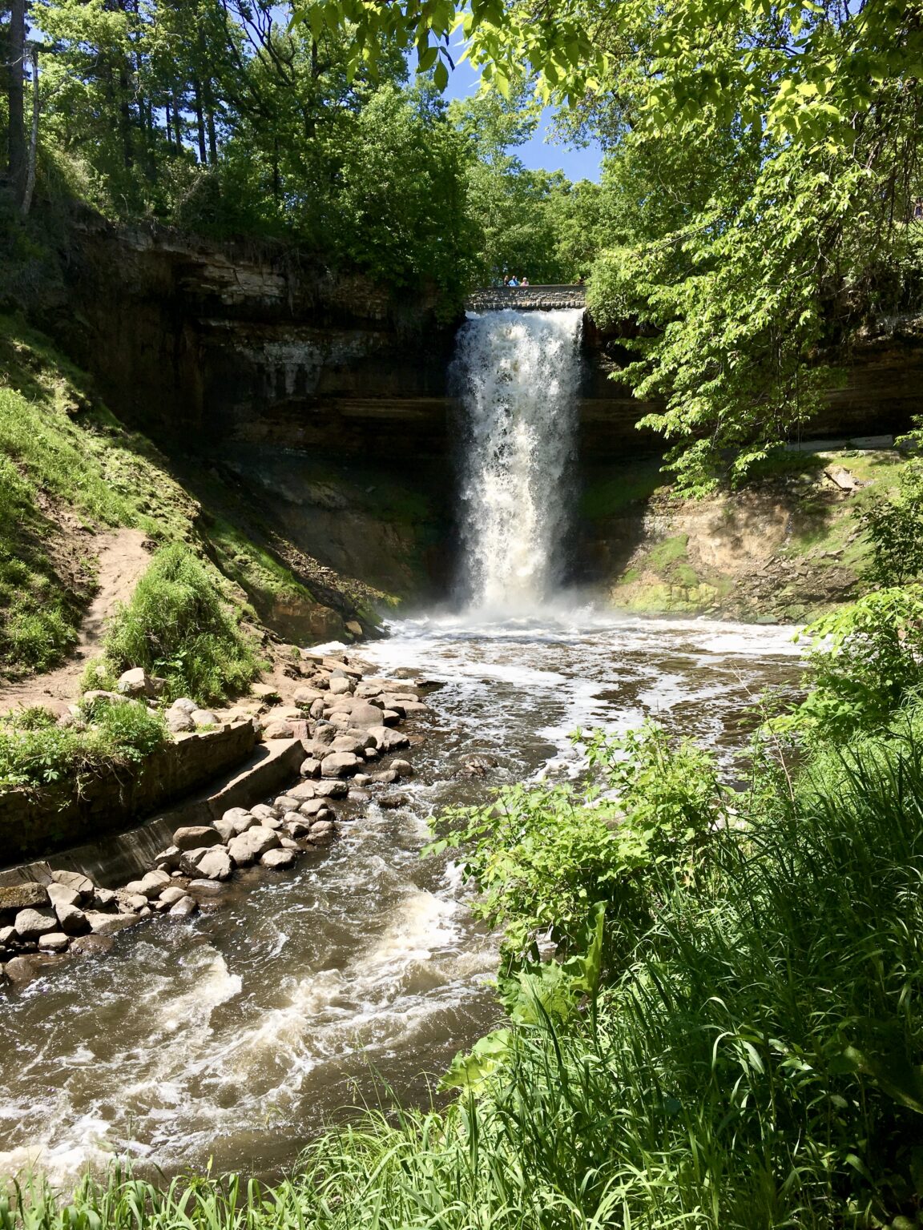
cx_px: 462
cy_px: 615
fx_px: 1031
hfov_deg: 48.2
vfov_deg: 61.7
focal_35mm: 29
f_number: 2.2
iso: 25
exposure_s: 1/1709
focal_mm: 4.15
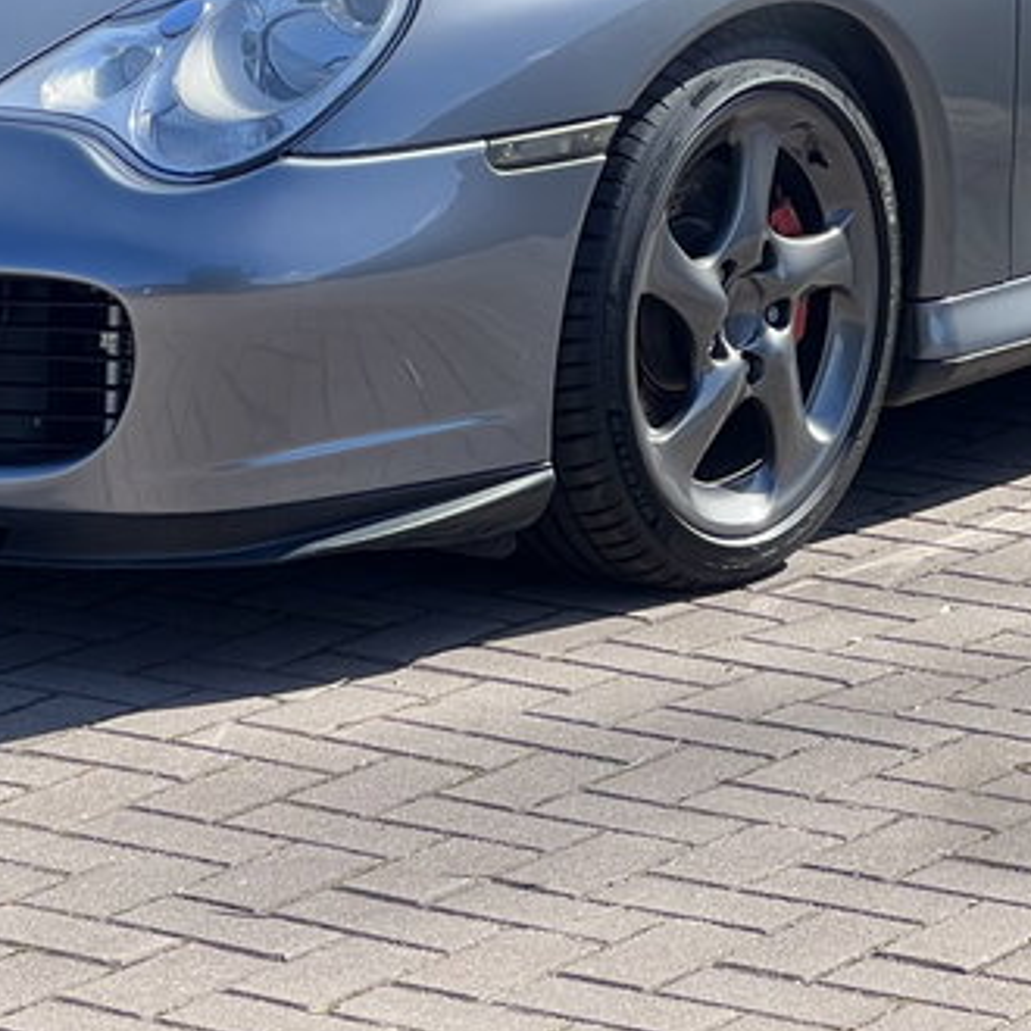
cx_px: 565
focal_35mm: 211
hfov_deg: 8.3
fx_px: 7110
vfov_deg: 8.2
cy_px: -116
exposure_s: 1/215
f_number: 2.8
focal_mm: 9
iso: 32
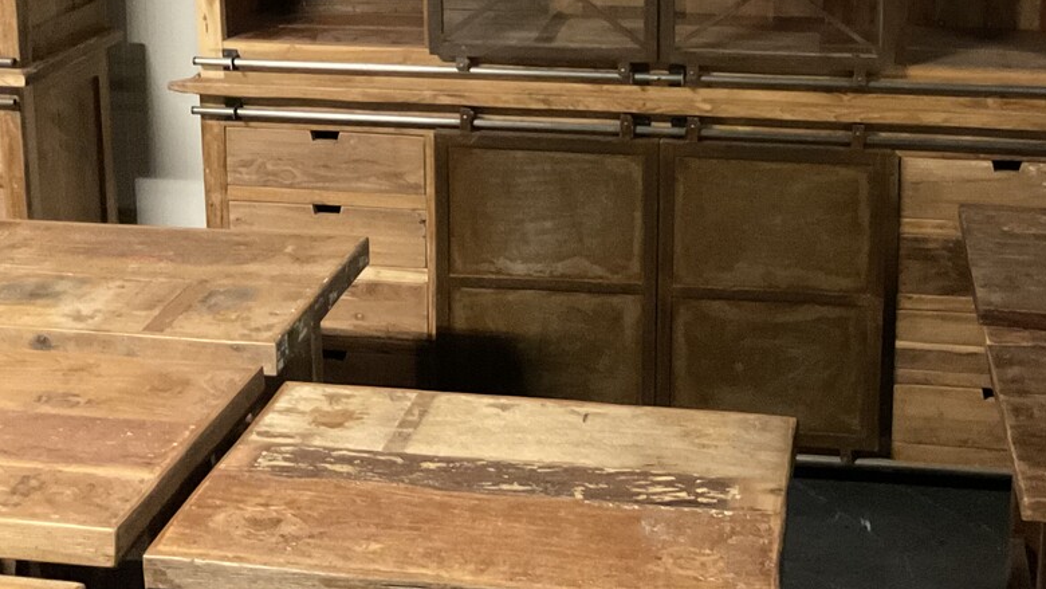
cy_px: -50
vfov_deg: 21.2
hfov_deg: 38.0
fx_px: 1498
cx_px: 711
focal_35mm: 54
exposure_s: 1/20
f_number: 1.8
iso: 500
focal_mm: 3
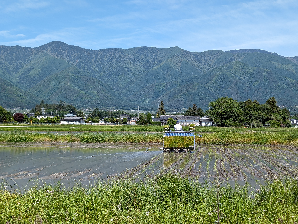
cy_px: 112
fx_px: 422
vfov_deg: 29.7
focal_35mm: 49
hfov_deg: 38.9
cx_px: 149
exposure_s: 1/1095
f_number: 1.68
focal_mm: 6.9
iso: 22
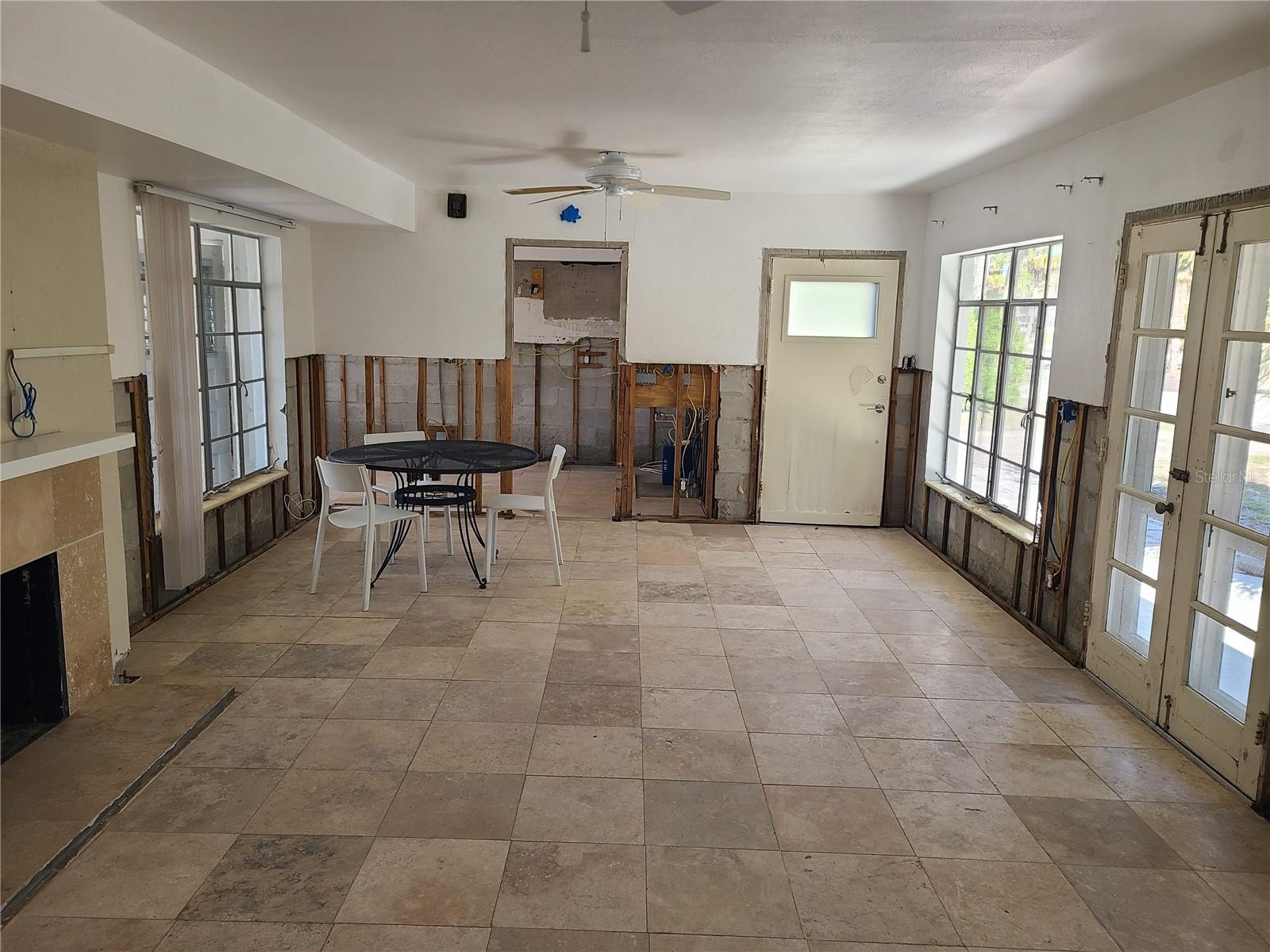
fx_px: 954
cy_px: 476
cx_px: 635
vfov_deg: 53.1
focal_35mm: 26
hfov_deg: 67.3
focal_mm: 5.4
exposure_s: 1/120
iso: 80
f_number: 1.8
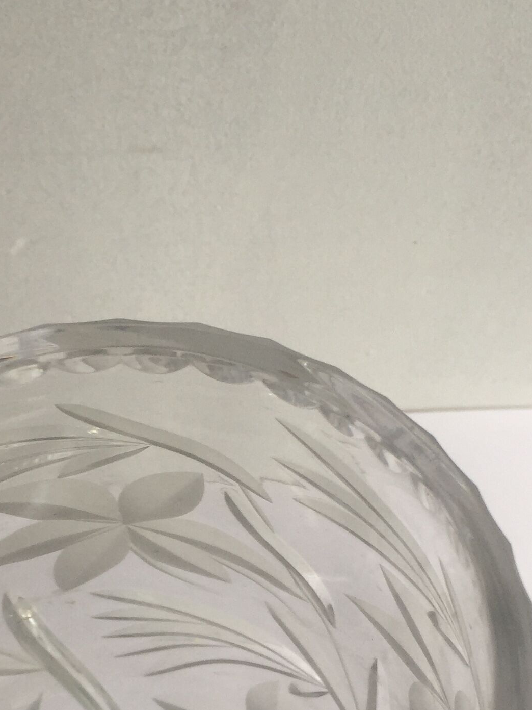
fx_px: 1393
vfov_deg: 27.1
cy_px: 693
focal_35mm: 68
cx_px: 221
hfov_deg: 21.6
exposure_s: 1/50
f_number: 2.2
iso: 32
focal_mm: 4.15
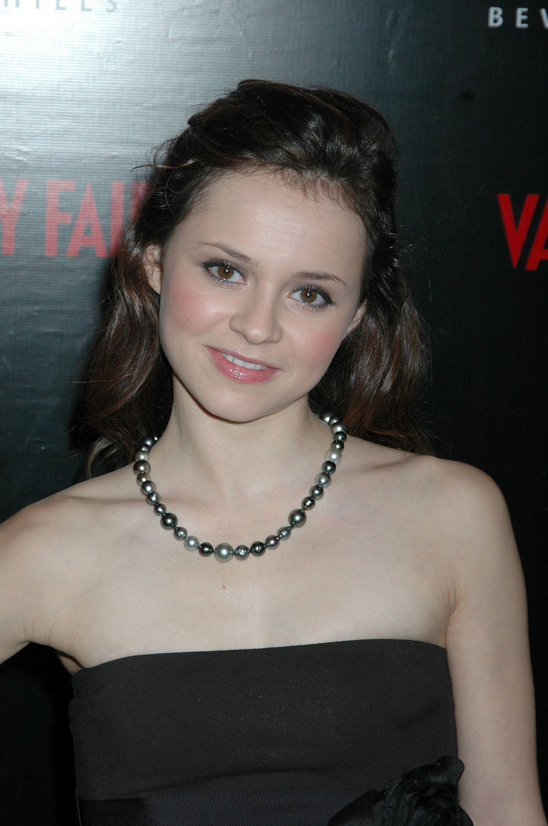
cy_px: 413
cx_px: 274
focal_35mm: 117
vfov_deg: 17.5
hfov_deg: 11.7
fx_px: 2682
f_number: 7.1
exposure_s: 1/125
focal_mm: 78
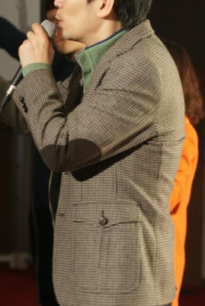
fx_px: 954
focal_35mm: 112
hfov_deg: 12.2
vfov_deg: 18.1
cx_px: 70
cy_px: 78
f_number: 2
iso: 800
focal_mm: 50
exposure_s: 1/15
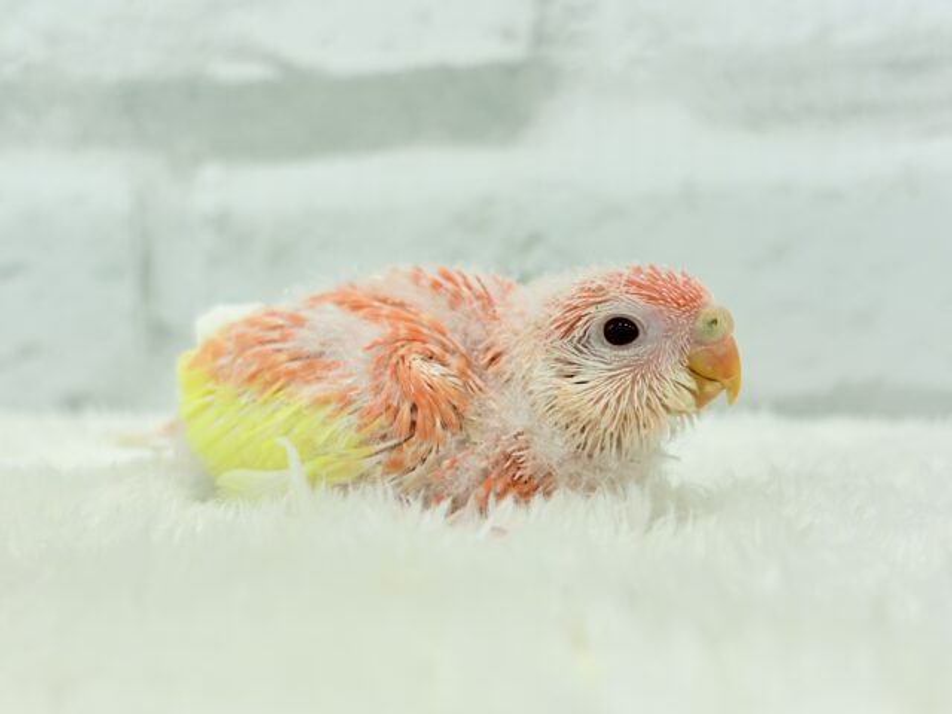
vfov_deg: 28.0
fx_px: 1430
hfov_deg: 36.8
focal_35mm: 52
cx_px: 476
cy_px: 357
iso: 50
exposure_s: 1/100
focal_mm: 5.96
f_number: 1.6
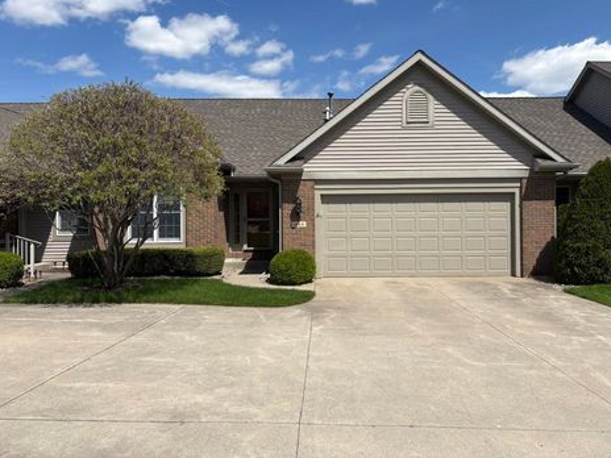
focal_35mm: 28
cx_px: 327
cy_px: 213
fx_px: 494
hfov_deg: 63.4
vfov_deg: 49.7
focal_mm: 5.96
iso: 50
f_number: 1.6
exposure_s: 1/4950
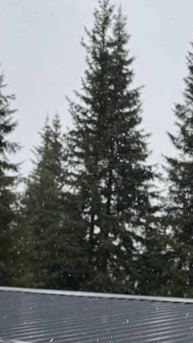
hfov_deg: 14.5
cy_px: 283
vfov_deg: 25.7
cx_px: 224
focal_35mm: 81
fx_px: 735
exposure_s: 1/739
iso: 80
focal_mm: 6.76
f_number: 1.78
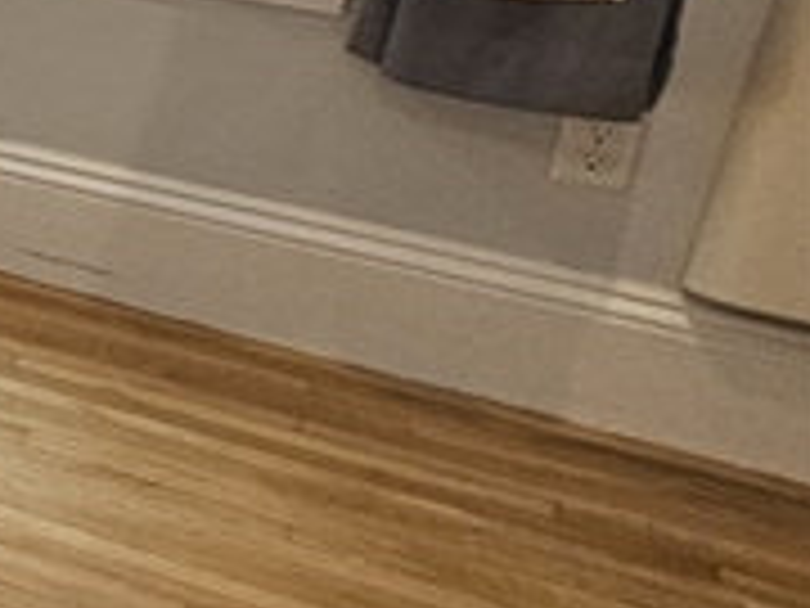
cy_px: -104
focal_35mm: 74
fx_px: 1732
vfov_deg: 18.9
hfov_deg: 12.4
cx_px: -1472
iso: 200
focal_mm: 2.2
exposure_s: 1/60
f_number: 2.2
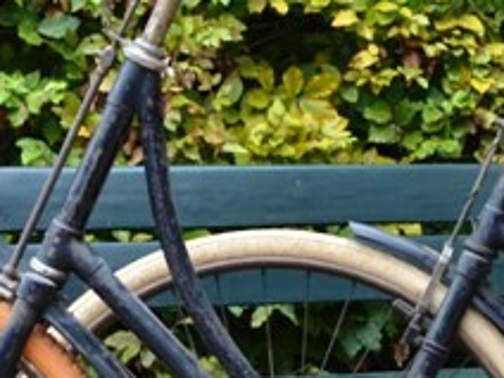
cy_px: 346
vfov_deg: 9.7
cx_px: 566
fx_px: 2228
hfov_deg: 12.7
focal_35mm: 153
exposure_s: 1/125
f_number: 5.6
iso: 400
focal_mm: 22
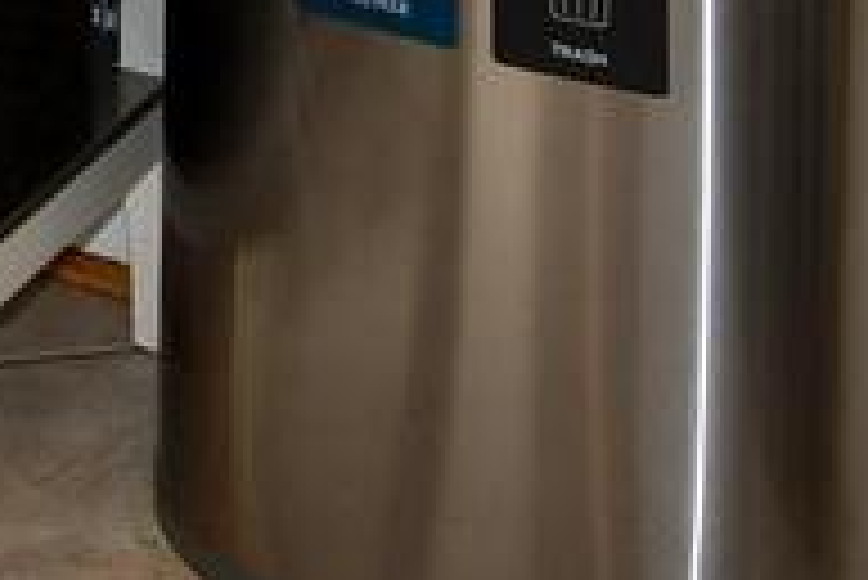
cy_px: -1245
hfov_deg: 14.4
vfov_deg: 8.4
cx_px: -391
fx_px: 3233
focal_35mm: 134
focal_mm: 12
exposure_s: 1/100
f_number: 5
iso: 200
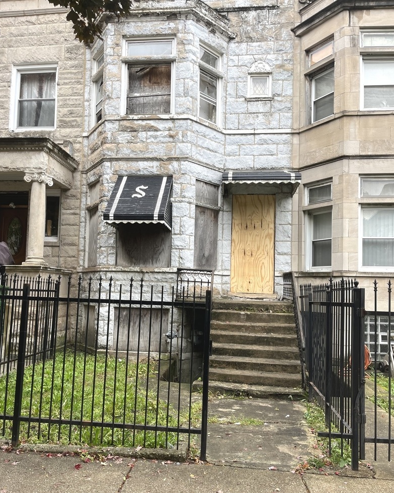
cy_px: 263
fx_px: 408
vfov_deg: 62.2
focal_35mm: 28
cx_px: 196
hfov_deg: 51.5
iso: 40
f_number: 1.6
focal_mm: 5.1
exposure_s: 1/239
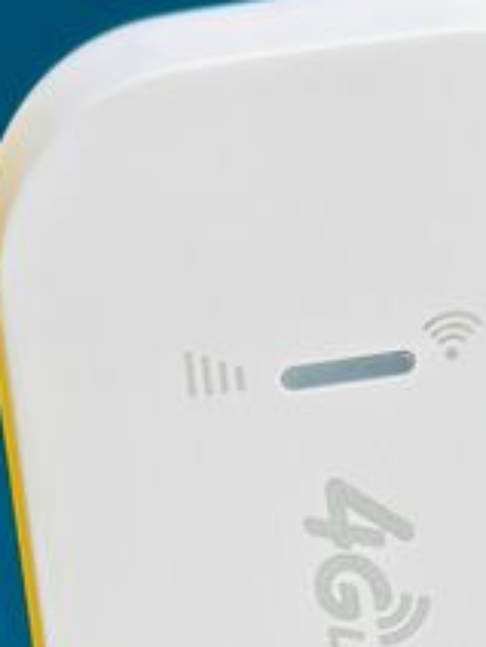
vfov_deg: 10.6
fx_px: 3388
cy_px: 928
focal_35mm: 181
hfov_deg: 8.2
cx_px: 410
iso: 80
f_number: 1.78
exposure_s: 1/102
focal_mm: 6.86
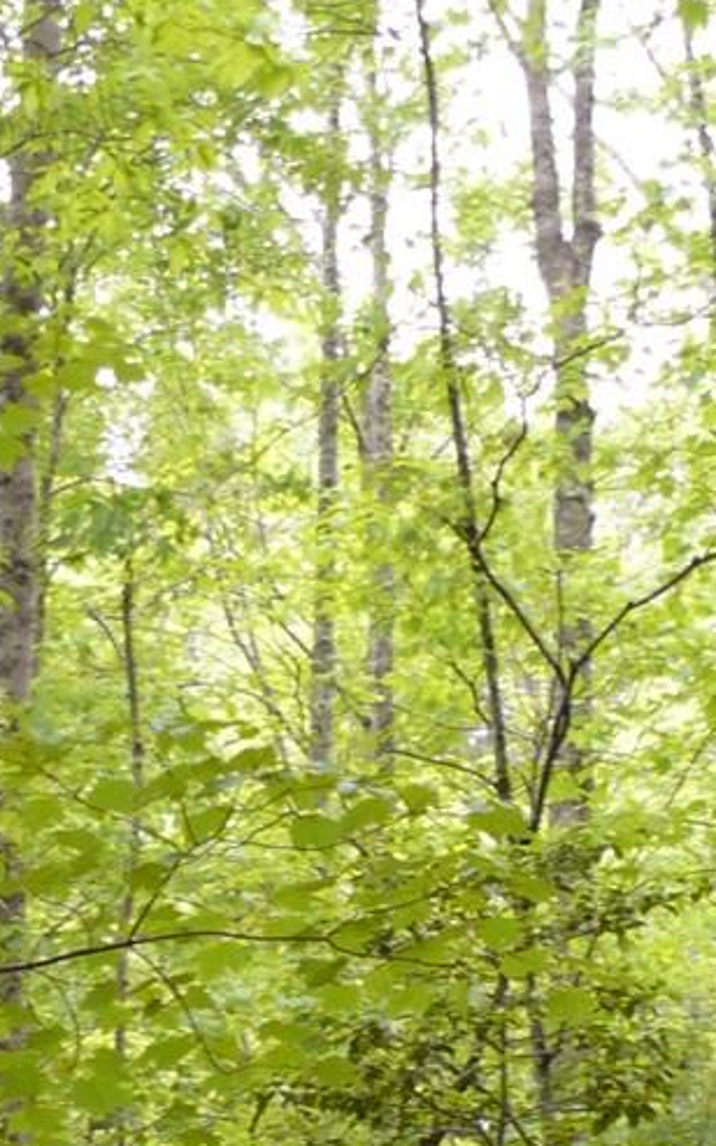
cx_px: 393
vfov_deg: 13.1
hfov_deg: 8.5
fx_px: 4809
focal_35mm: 154
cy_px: 1476
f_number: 2.8
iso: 100
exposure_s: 1/50
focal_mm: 7.4
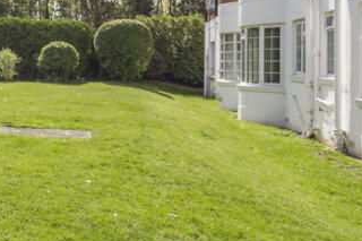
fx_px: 482
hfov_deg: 33.1
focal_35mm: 48
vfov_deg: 27.8
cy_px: 71
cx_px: -79
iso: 200
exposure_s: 1/250
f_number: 8
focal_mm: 15
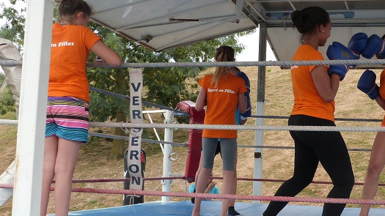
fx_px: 602
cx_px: 274
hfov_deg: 34.9
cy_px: 107
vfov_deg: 20.4
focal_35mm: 59
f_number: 3.1
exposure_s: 1/500
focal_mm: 6.5
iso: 160
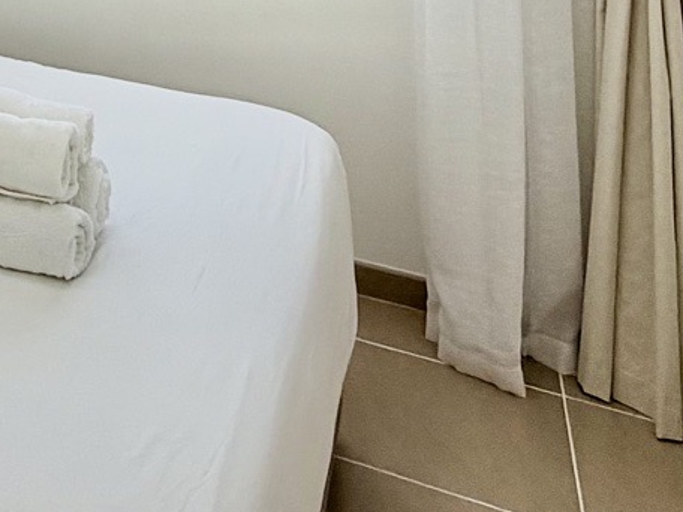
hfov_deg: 28.3
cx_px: -145
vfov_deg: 18.1
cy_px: -472
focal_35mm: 59
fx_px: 1164
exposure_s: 1/121
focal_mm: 2.22
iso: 80
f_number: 2.2
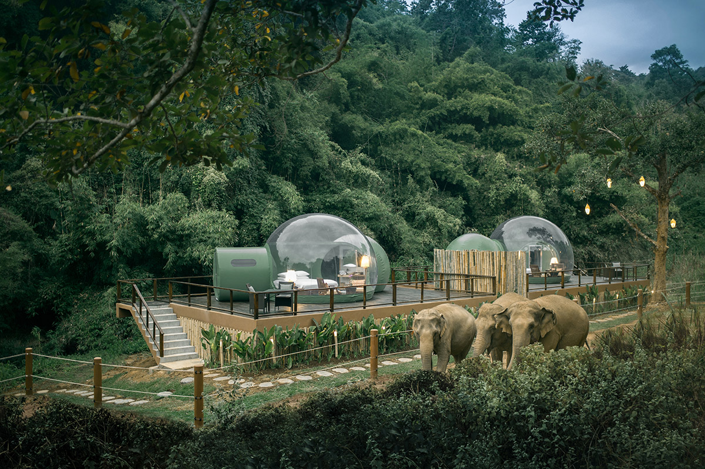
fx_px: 685
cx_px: 352
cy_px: 234
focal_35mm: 35
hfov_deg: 54.5
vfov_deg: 37.8
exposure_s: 1/50
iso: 1600
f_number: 1.8
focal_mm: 35
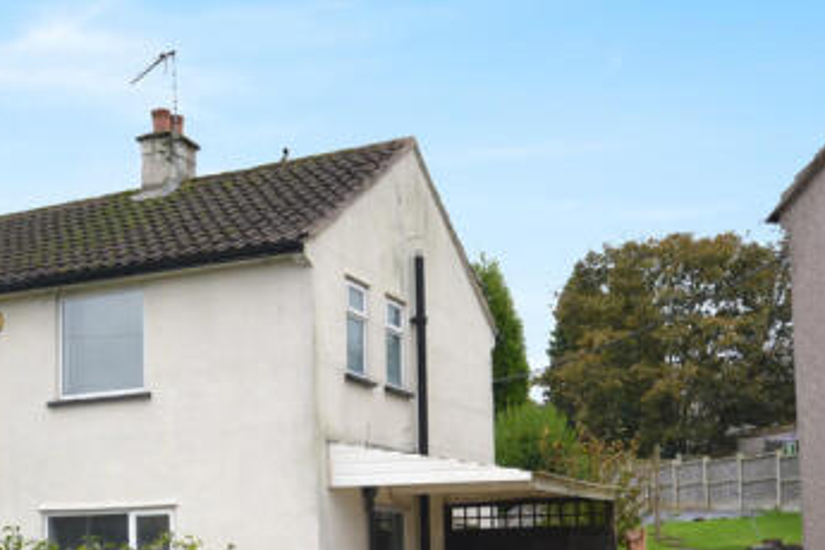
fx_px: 1306
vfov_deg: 23.2
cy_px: 484
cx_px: 200
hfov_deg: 34.3
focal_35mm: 57
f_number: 5.6
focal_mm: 20
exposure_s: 1/125
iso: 250
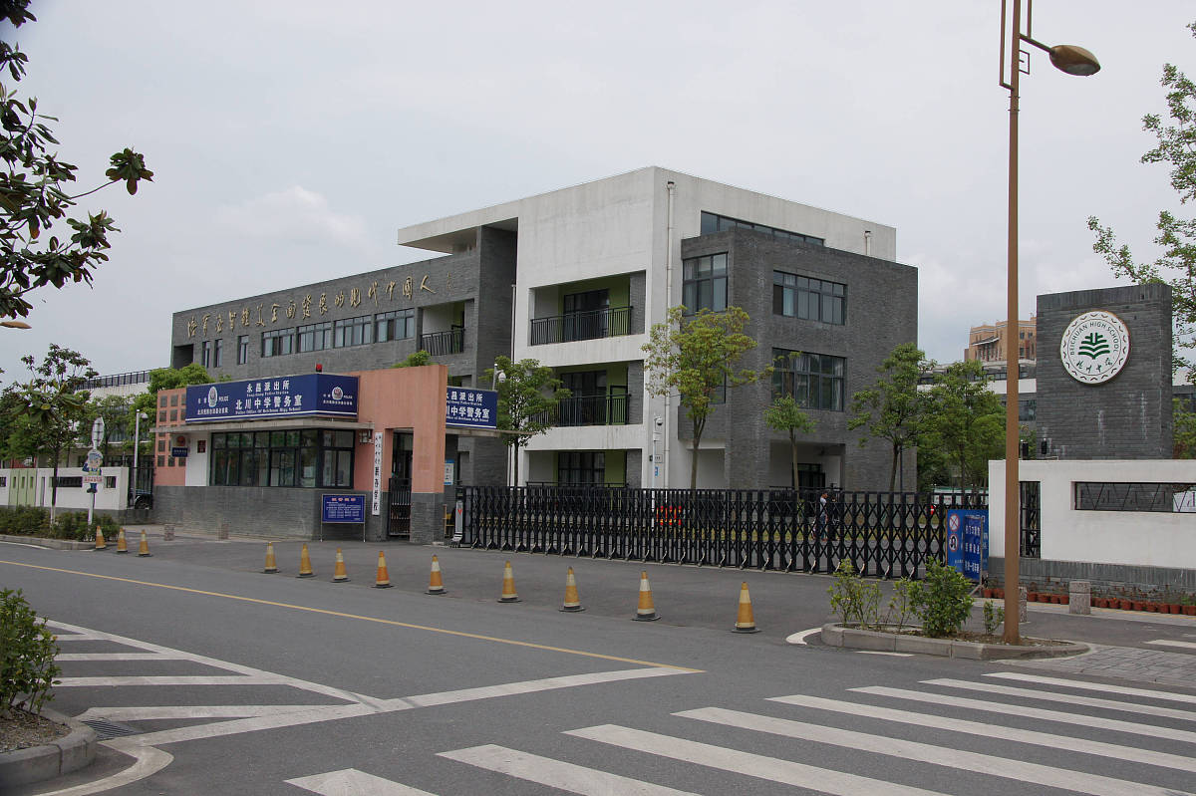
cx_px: 598
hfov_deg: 53.2
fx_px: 1195
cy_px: 398
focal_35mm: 36
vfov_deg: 36.8
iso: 200
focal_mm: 24
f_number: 10
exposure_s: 1/320
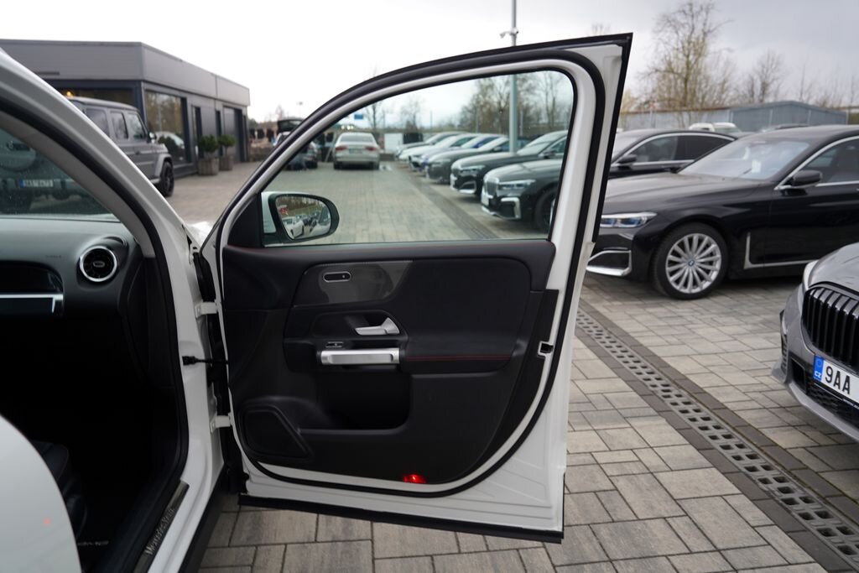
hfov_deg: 73.7
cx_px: 430
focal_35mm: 24
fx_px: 573
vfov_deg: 53.1
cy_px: 286
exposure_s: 1/40
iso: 100
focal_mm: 24
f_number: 3.2
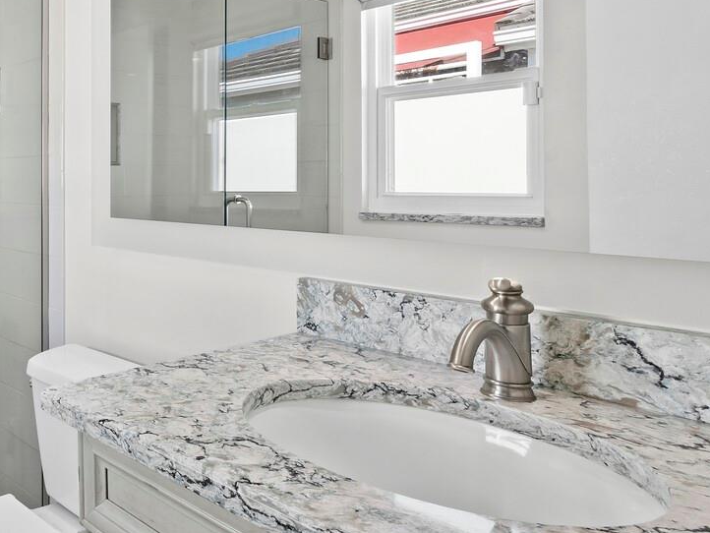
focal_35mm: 31
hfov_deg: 51.0
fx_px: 636
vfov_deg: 44.9
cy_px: 183
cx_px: 60
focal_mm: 7
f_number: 11
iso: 320
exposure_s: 1/5
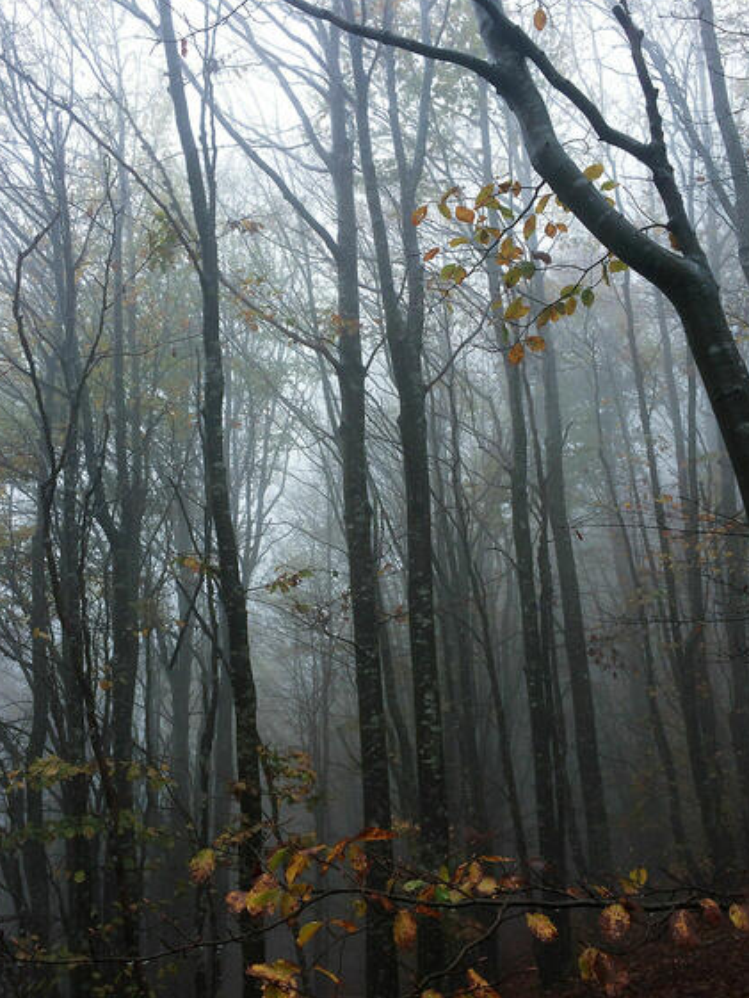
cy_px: 507
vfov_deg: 58.3
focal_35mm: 31
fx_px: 894
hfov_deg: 45.4
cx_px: 361
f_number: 2.2
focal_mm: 4.15
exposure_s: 1/100
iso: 40
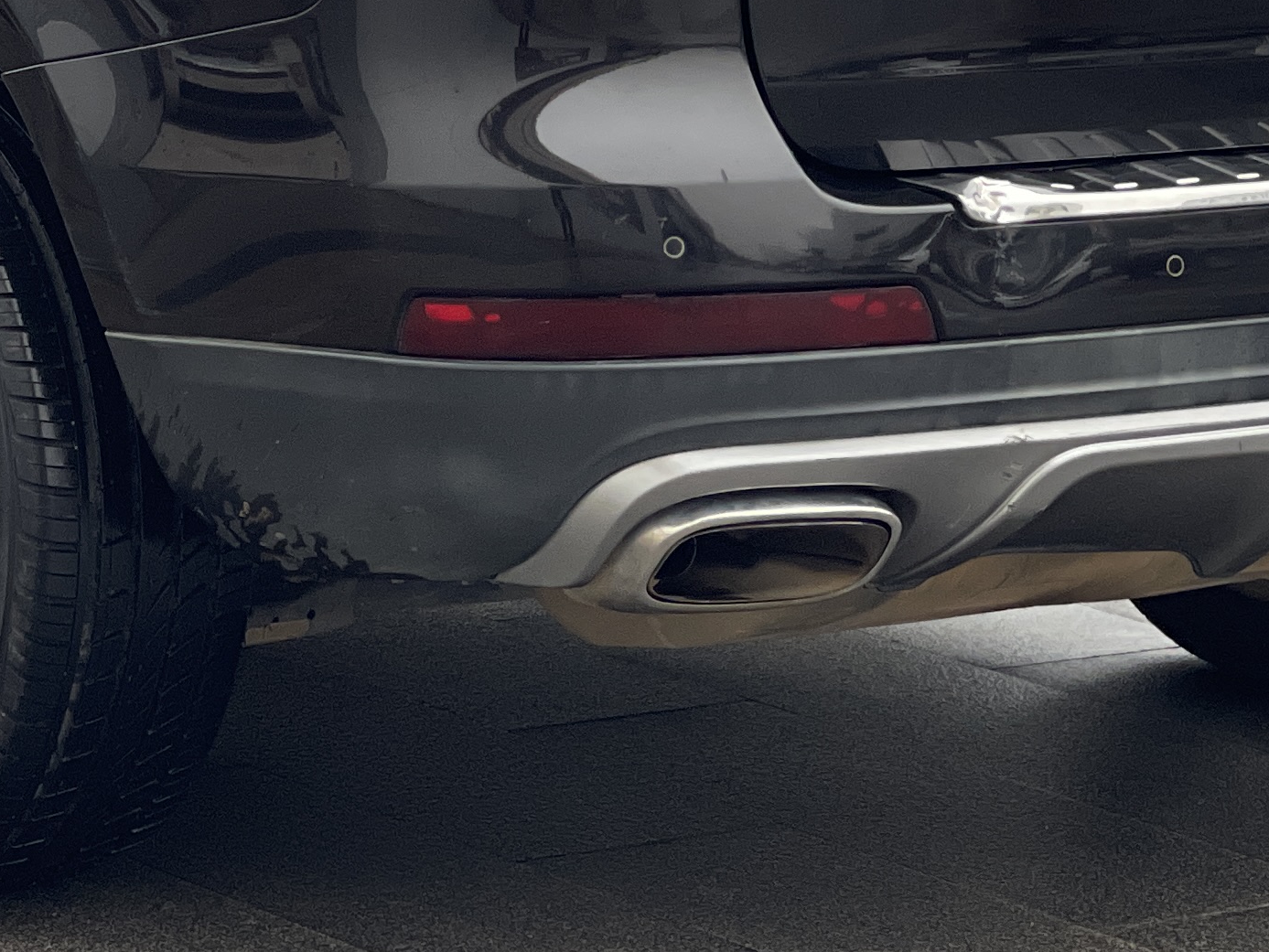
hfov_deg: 10.6
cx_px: 287
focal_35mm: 186
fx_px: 6820
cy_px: -120
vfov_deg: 7.9
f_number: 2.2
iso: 125
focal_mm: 7.5
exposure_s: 1/121
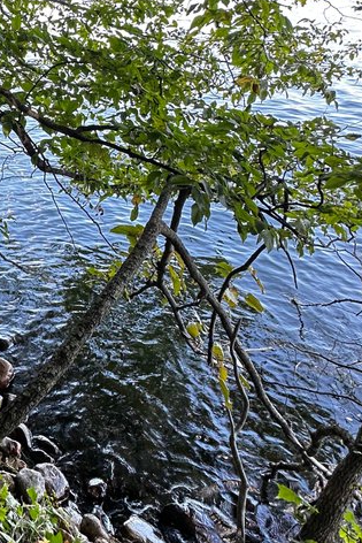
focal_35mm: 35
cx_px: -42
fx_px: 527
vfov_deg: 52.4
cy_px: 146
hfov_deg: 32.9
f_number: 2.2
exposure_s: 1/99
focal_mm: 2.22
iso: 125
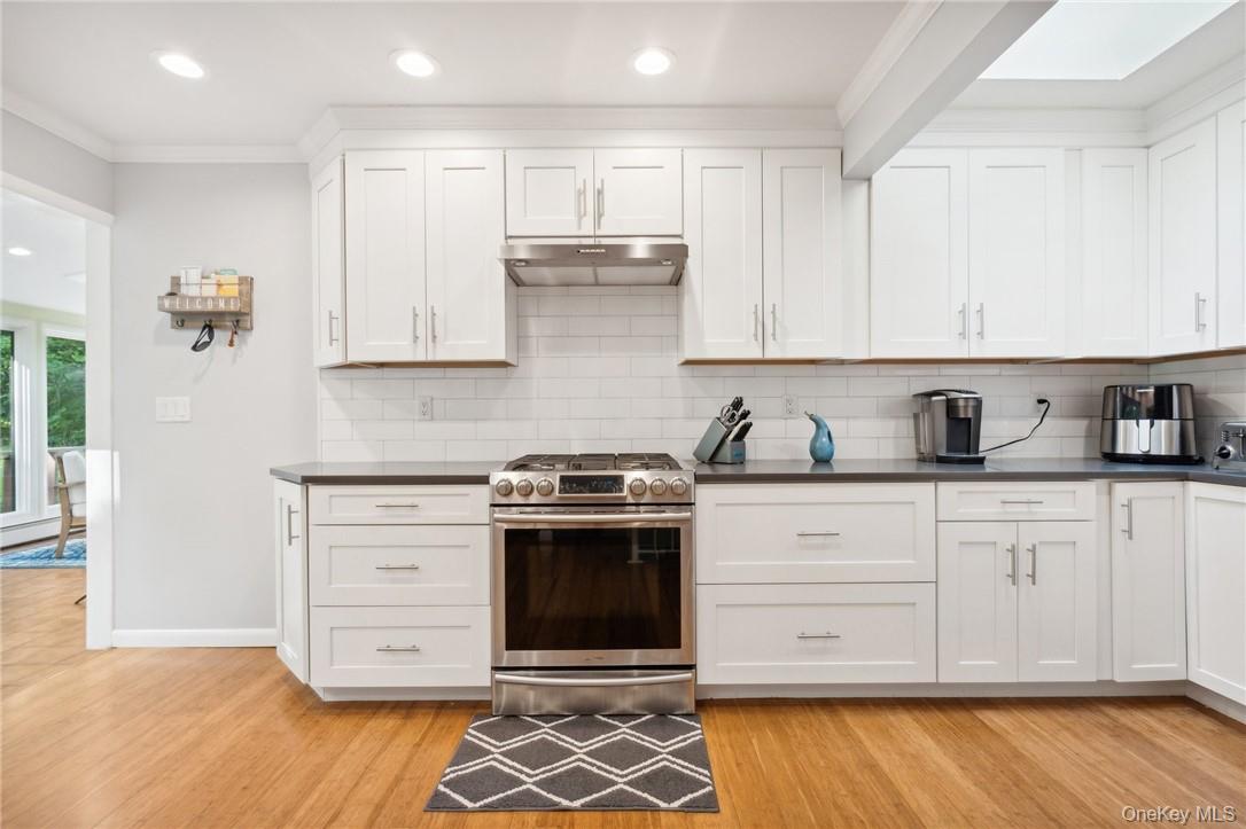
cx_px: 623
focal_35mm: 16
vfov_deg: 73.7
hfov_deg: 96.8
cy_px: 414
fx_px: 553
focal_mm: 16
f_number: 8
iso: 400
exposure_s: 1/10
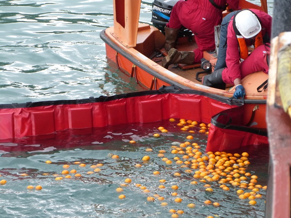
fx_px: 1723
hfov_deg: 9.7
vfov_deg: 7.2
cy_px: 109
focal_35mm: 205
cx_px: 146
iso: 250
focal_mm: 36.9
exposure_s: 1/320
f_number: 3.9
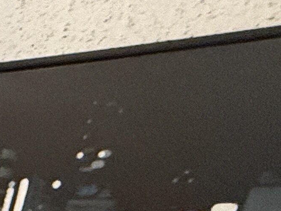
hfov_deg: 14.6
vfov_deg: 11.2
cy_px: 624
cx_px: -397
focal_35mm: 85
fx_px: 690
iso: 500
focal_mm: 2.22
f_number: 2.2
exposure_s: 1/60
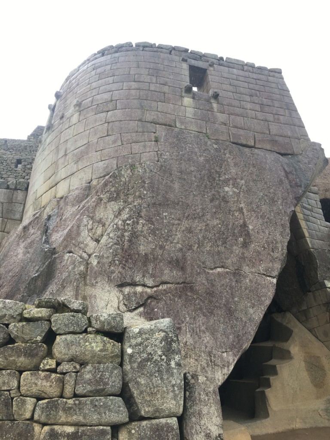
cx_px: 165
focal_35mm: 29
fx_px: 369
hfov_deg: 48.2
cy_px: 220
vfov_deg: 61.7
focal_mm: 4.15
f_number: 2.2
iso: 25
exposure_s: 1/370
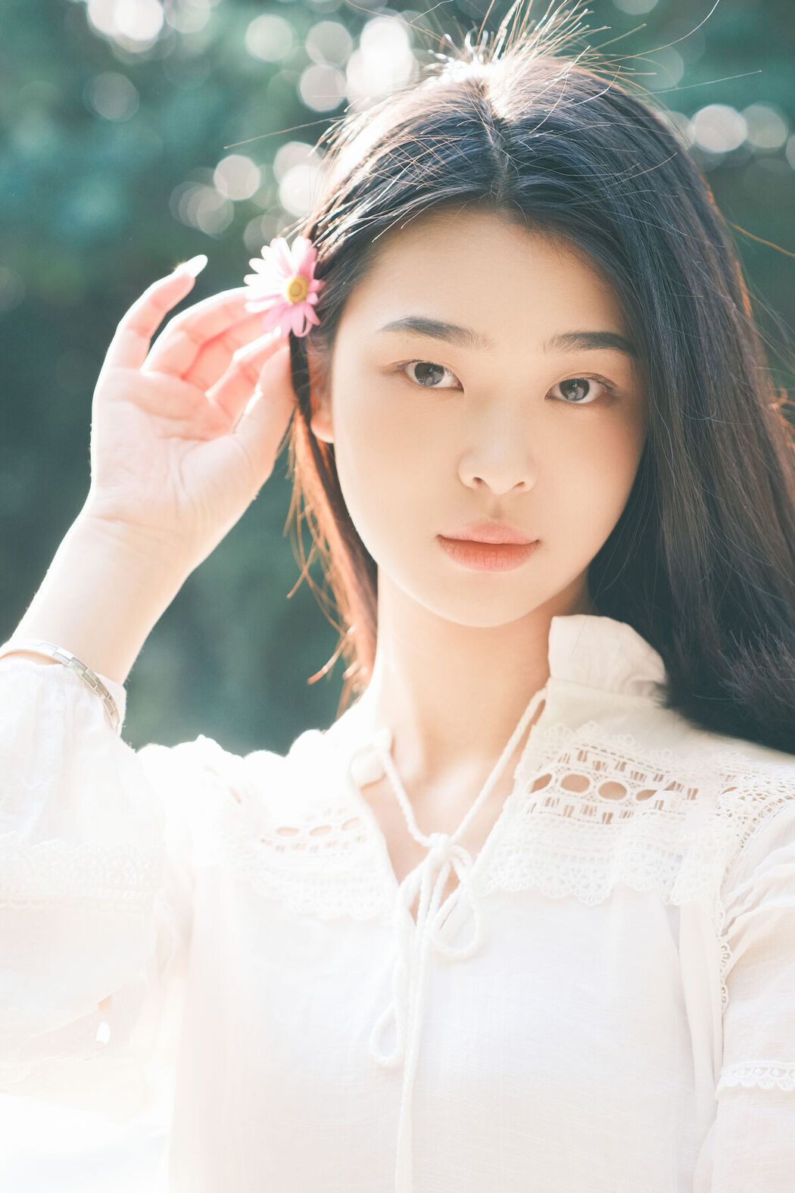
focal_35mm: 84
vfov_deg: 24.2
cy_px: 596
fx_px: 2782
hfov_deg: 16.3
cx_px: 398
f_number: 2.5
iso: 640
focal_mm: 56
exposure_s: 1/500
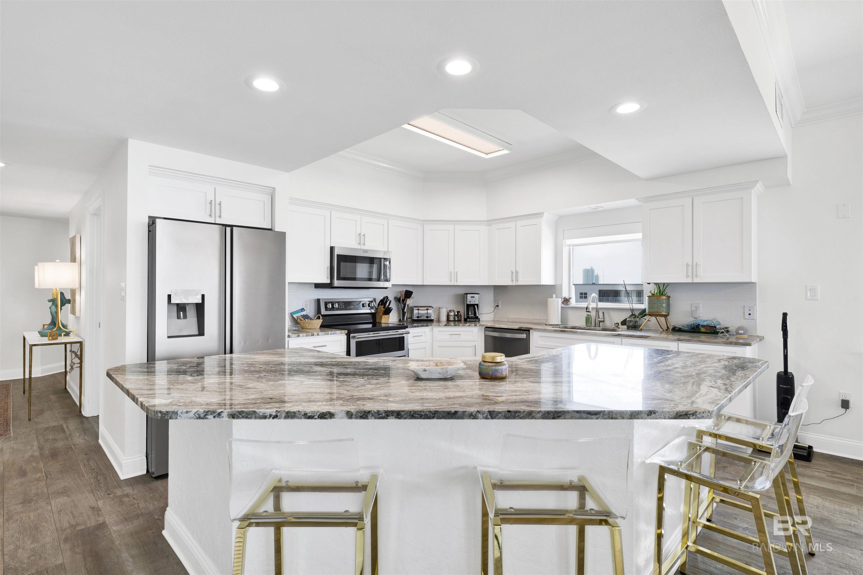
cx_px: 432
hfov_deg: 91.6
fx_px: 419
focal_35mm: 18
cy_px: 288
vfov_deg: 68.9
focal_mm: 17.5
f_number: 11
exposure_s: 1/50
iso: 400
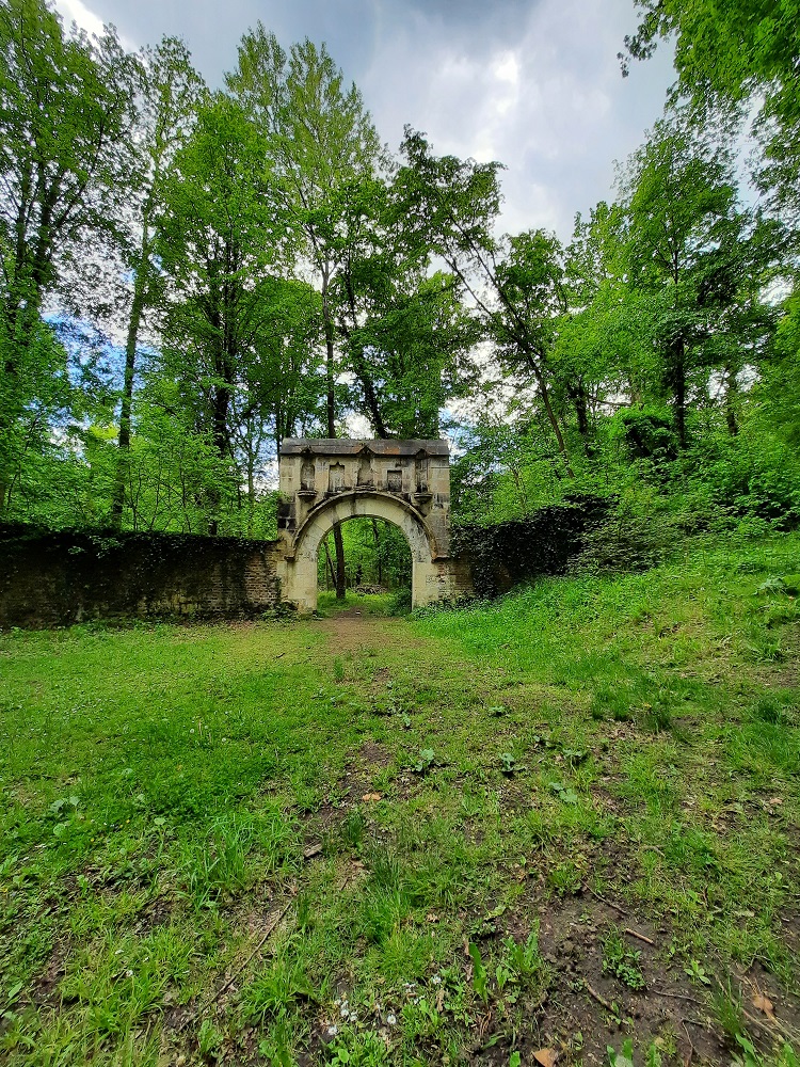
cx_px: 400
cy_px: 534
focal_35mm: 13
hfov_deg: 89.9
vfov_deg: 106.2
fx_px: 401
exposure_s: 1/349
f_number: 2.2
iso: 40
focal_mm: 1.74
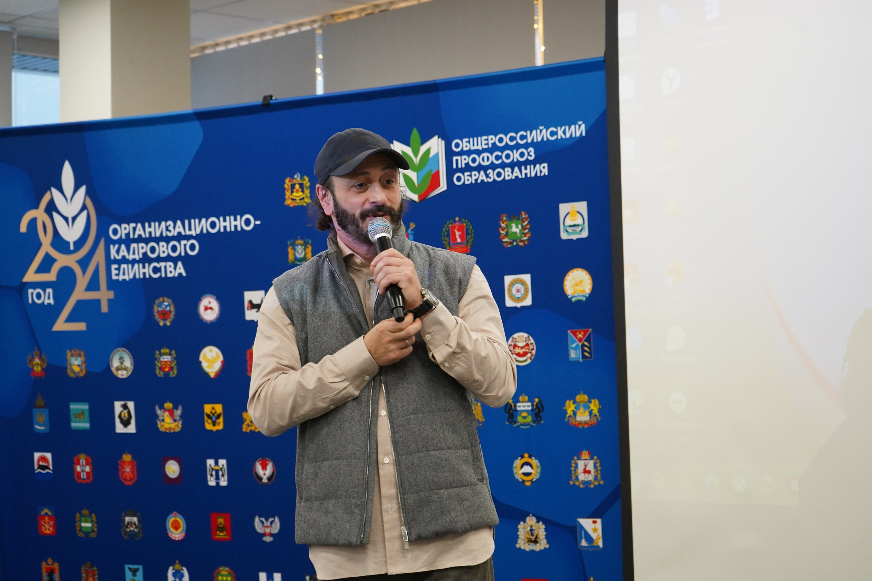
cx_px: 431
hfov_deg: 27.0
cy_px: 271
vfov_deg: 18.2
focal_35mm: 75
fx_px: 1817
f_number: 5.6
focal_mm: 70
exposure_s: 1/160
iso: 2500
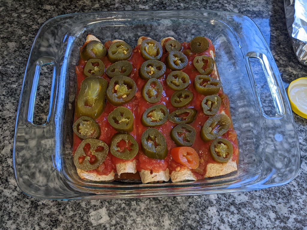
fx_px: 239
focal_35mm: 27
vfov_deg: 51.4
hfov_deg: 65.3
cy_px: 115
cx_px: 154
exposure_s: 1/59.9
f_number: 1.8
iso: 72
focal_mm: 4.44
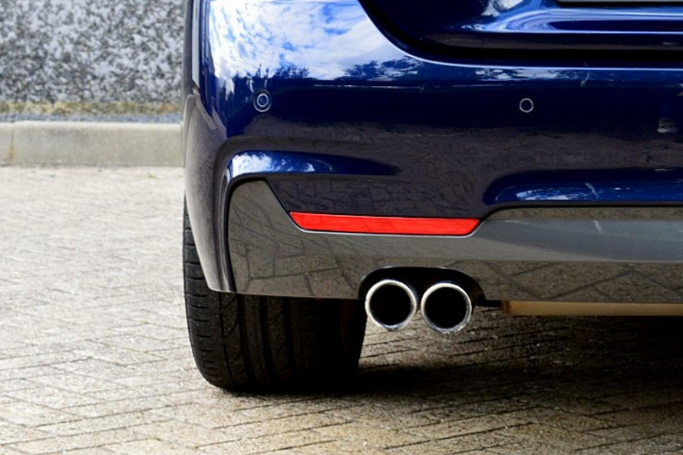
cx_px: 701
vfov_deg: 11.0
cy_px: -25
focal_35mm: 123
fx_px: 2333
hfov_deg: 16.3
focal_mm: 38
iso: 400
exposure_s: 1/100
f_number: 9
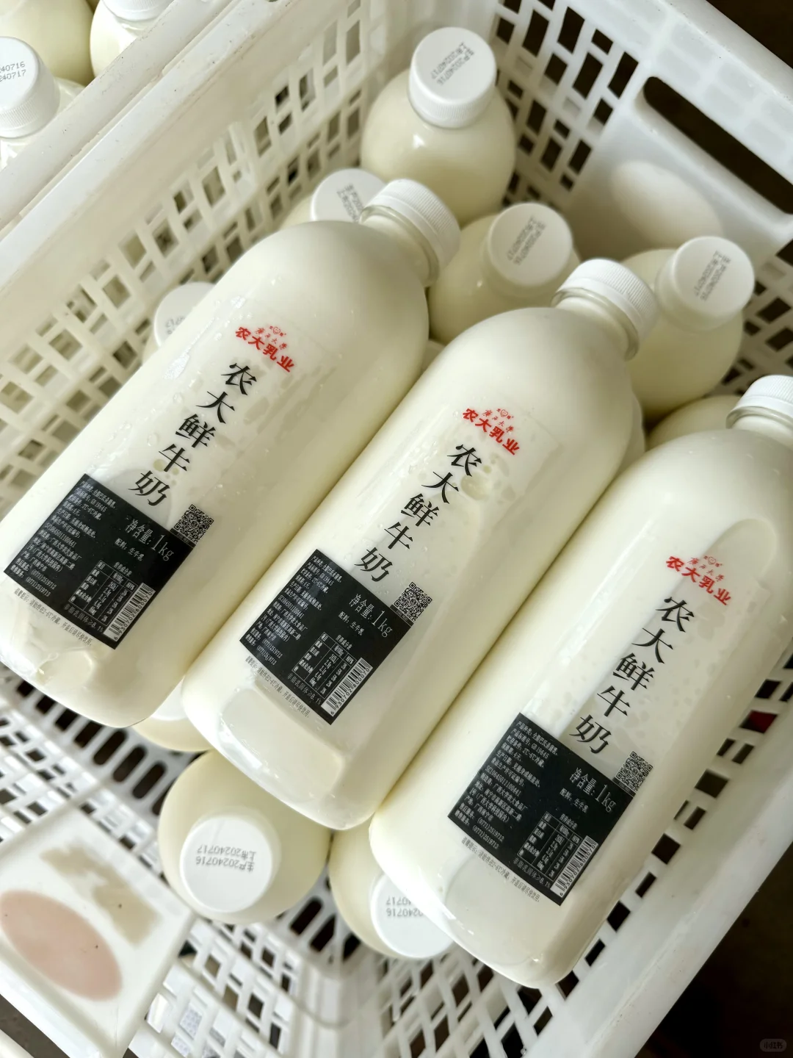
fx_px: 733
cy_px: 529
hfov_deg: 56.8
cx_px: 396
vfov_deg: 71.6
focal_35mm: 24
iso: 80
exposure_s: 1/952
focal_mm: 6.76
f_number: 1.78
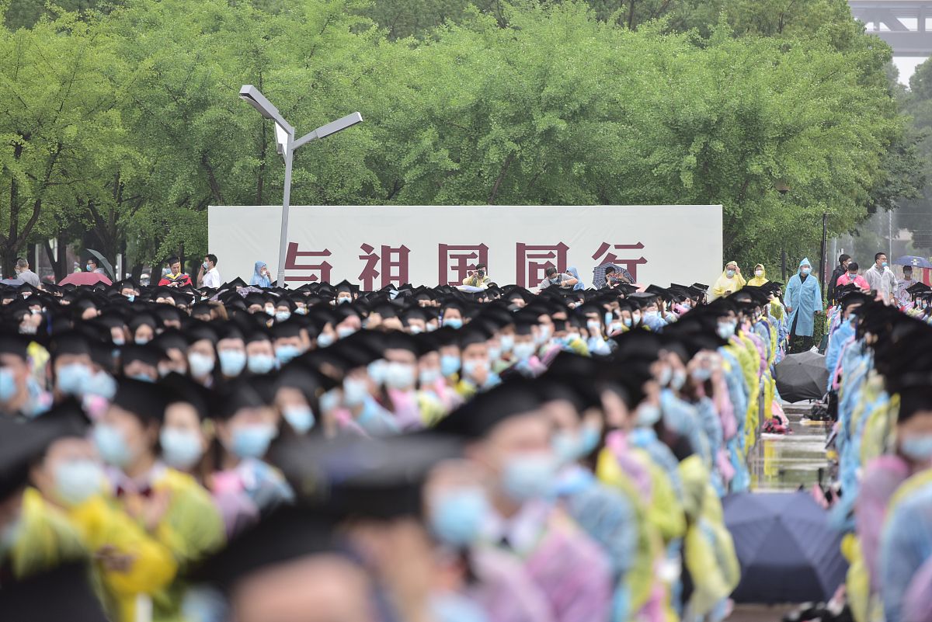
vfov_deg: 6.9
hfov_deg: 10.3
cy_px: 311
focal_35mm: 200
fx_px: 5179
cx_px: 466
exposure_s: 1/800
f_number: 3.2
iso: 400
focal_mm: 200
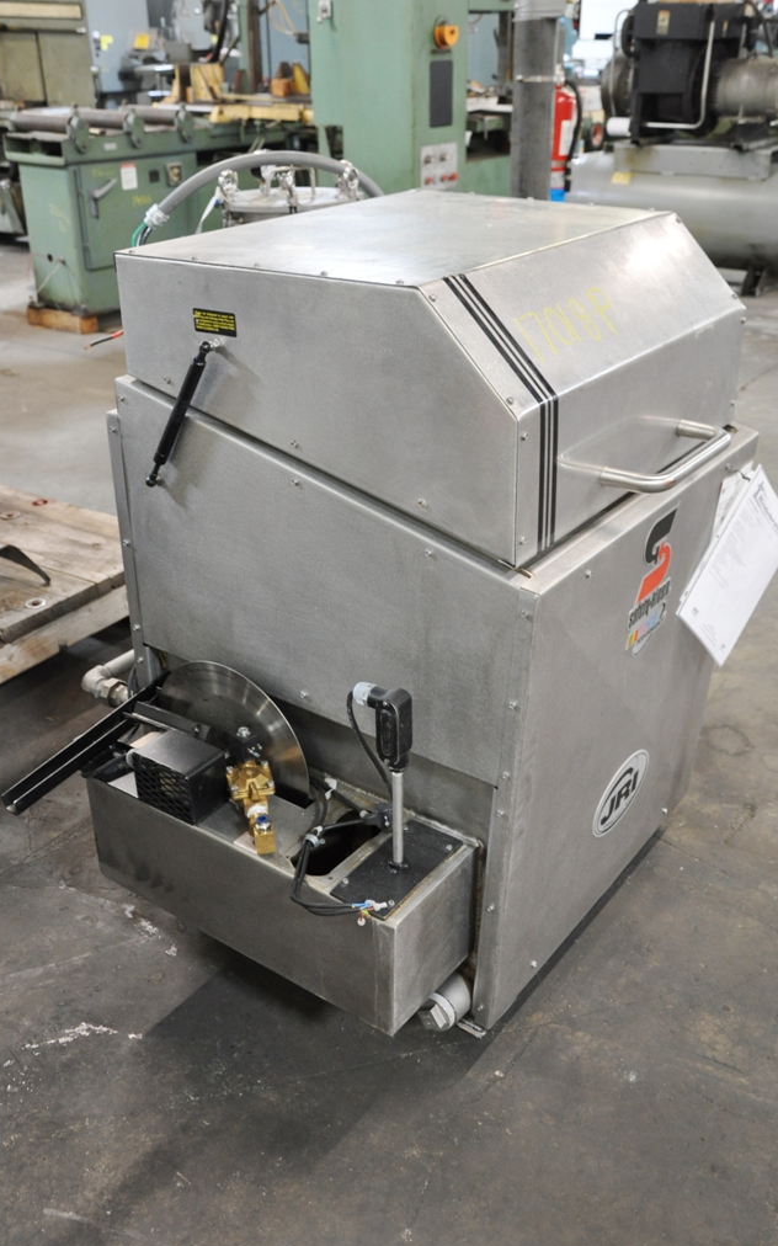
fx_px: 1154
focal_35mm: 34
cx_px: 409
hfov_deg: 37.2
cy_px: 621
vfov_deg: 56.7
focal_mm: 22
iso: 900
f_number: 3.8
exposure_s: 1/8
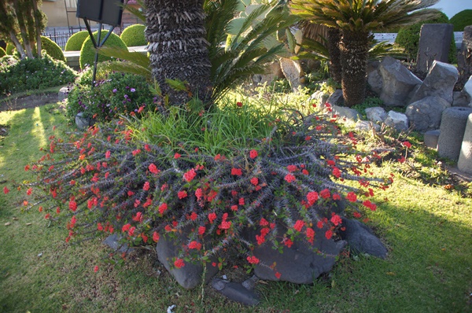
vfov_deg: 47.8
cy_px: 156
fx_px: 353
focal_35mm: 27
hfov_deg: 67.5
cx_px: 236
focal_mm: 18
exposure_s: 1/60
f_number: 4
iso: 100
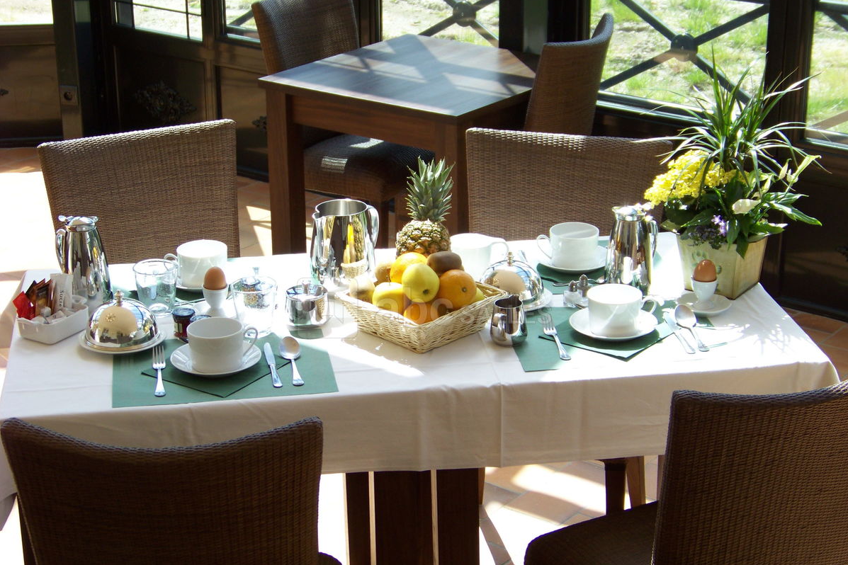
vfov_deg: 18.7
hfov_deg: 27.7
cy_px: 308
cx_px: 424
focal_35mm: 73
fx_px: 1719
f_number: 3.2
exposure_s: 1/320
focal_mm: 11.7
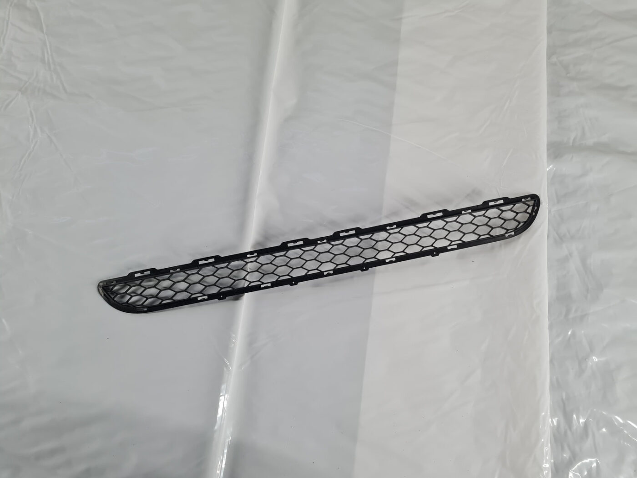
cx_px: 318
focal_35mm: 26
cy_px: 239
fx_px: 478
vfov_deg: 53.1
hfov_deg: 67.3
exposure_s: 1/100
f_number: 1.8
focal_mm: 5.4
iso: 160
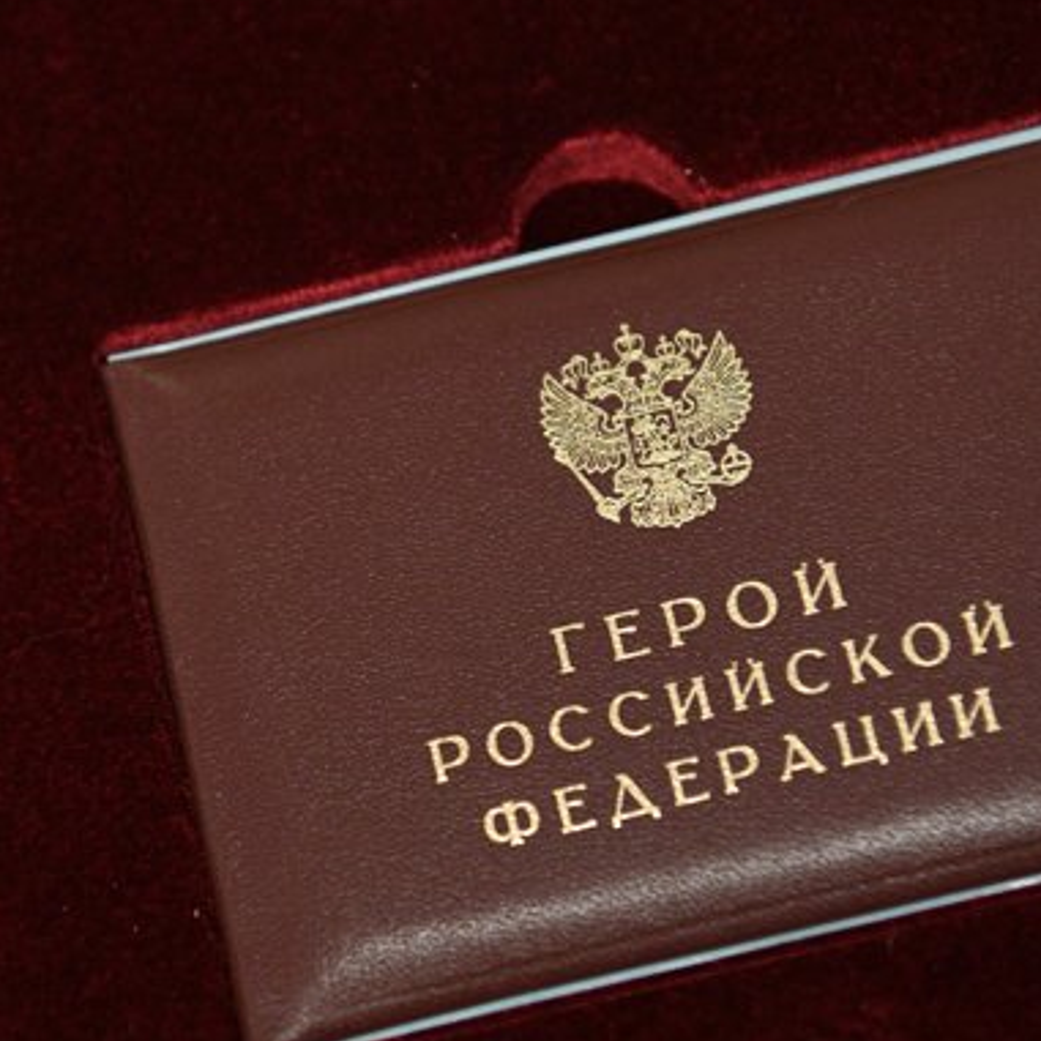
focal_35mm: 95
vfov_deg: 18.3
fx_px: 3232
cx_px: 358
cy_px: 605
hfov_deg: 18.3
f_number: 3.5
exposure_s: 1/125
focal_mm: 56
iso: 1600
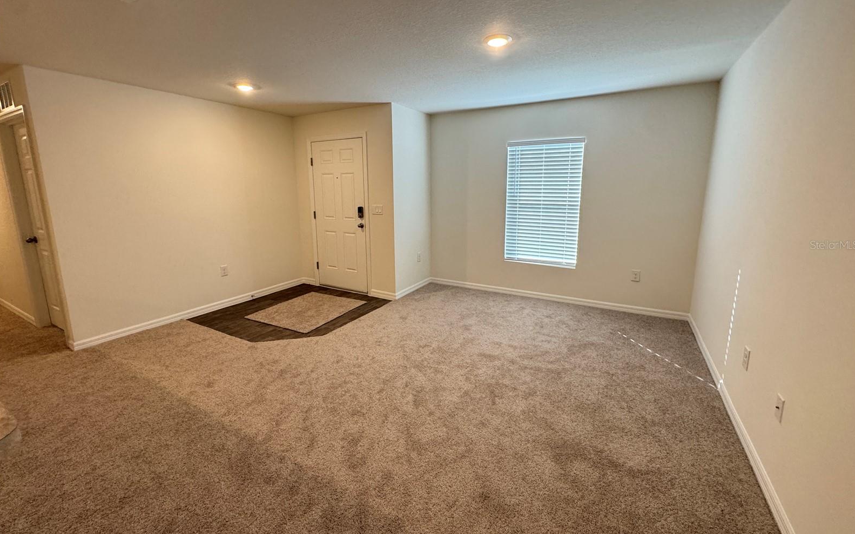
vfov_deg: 74.6
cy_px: 245
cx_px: 429
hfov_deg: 101.5
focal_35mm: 15
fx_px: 349
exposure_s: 1/120
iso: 320
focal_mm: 2.22
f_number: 2.2
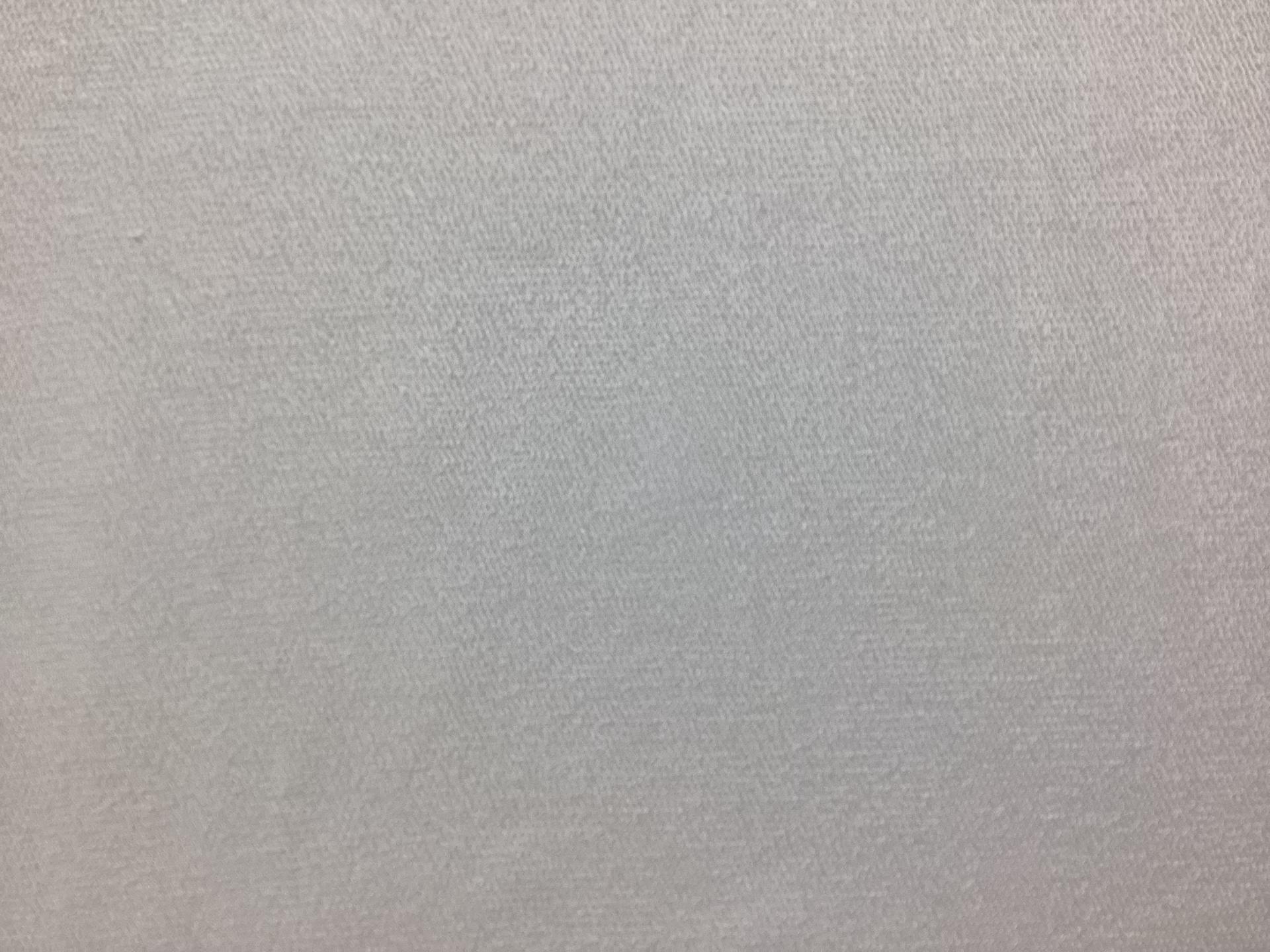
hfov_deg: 58.4
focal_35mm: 31
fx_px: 1137
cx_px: 635
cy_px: 476
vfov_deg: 45.4
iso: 100
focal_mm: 3.3
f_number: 2.4
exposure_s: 1/120
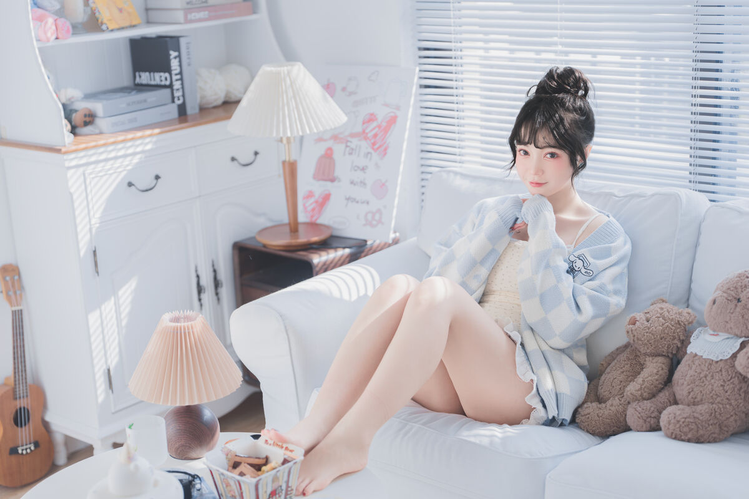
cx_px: 374
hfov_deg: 35.6
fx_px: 1165
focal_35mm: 56
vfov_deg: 24.2
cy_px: 250
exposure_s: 1/320
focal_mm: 56
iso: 100
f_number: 2
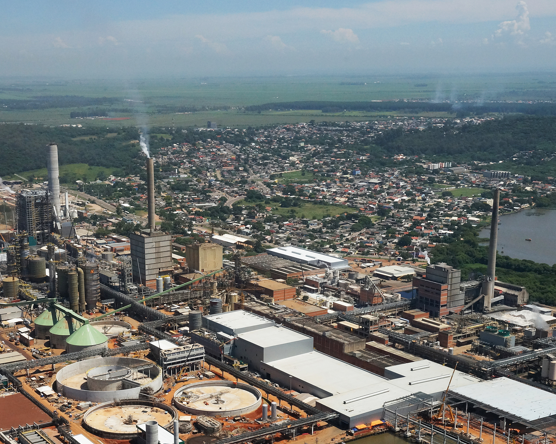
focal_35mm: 58
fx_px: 954
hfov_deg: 32.3
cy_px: 320
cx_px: 200
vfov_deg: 26.0
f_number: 16
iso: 1250
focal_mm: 35
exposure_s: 1/1250
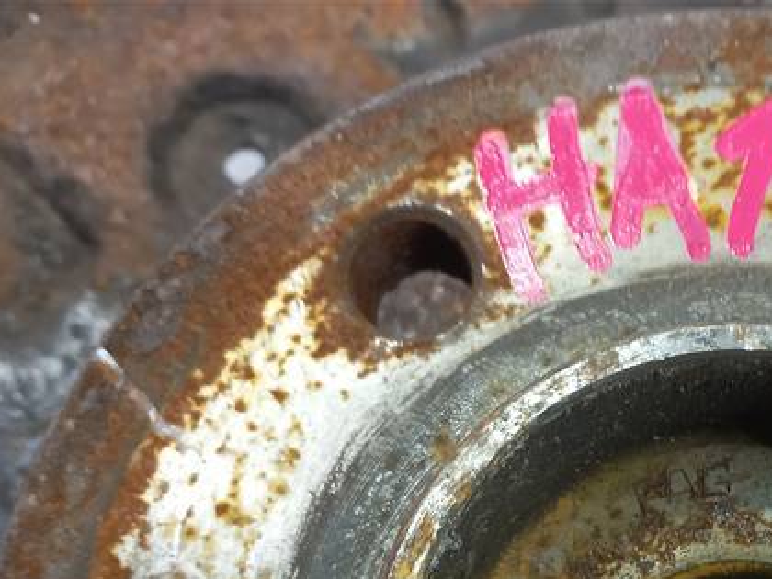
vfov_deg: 22.1
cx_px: 706
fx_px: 1360
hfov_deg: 30.2
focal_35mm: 61
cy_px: 704
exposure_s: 1/50
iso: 125
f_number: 1.8
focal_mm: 4.6
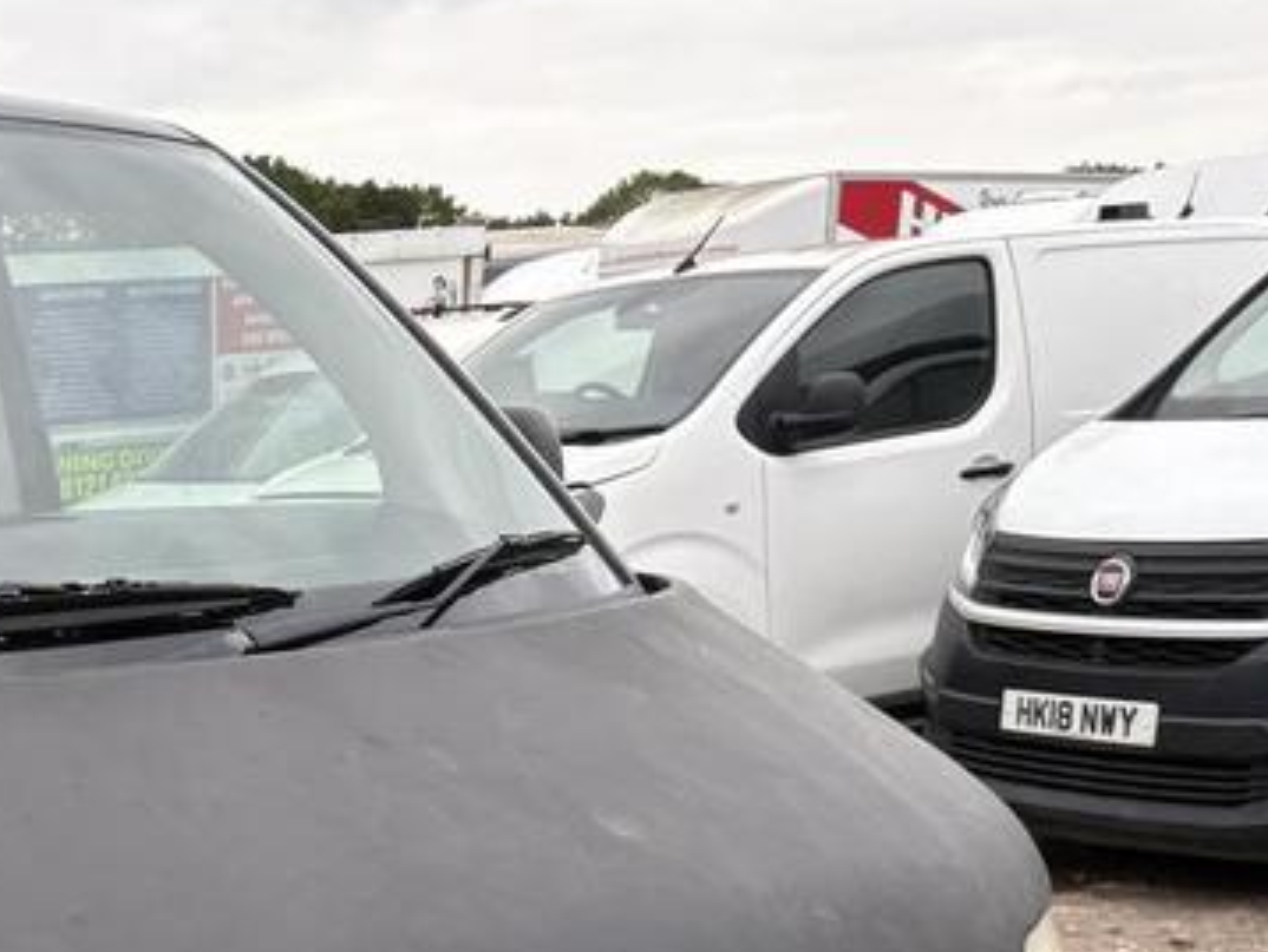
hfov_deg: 26.7
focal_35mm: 65
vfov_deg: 21.0
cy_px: 1147
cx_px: -223
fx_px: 2383
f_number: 1.6
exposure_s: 1/397
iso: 50
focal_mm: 5.96
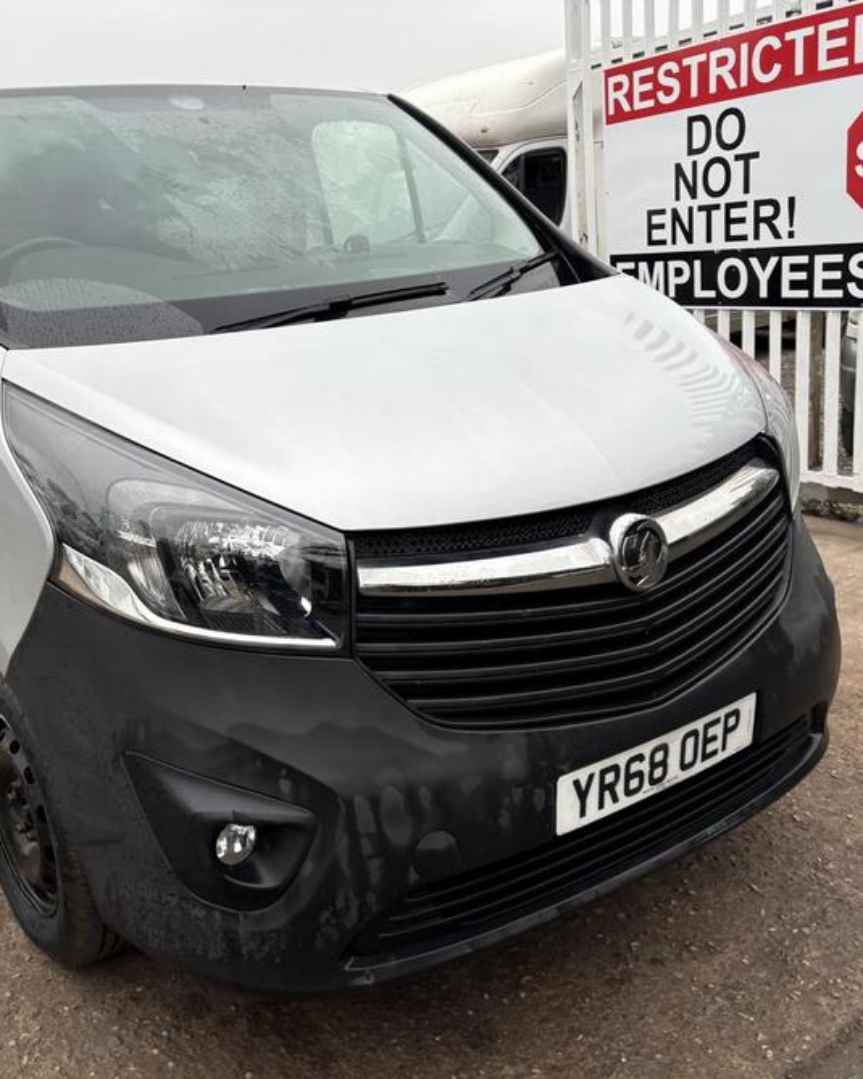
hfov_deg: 42.4
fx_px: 1086
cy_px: 539
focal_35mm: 34
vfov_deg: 52.9
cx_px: 250
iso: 50
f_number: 1.6
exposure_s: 1/369
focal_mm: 5.96
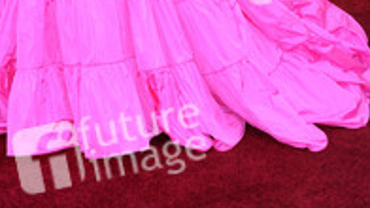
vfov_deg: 9.4
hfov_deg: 17.3
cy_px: -134
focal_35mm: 124
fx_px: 1216
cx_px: 165
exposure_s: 1/250
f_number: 8
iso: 800
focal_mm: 58
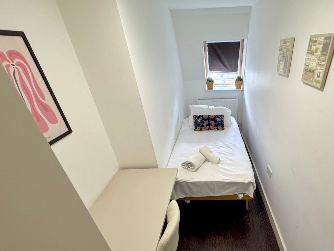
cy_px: 165
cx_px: 215
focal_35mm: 19
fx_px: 183
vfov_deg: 67.0
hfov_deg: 82.6
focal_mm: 2.22
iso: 250
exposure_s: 1/100
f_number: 2.2
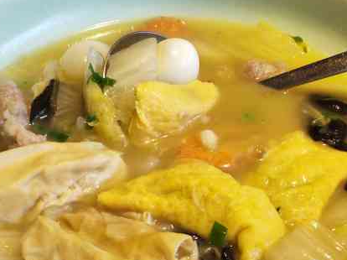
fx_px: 220
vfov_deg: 59.8
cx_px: 159
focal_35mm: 22
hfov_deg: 76.3
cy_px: 171
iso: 291
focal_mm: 2.39
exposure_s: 1/33.3
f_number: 2.2
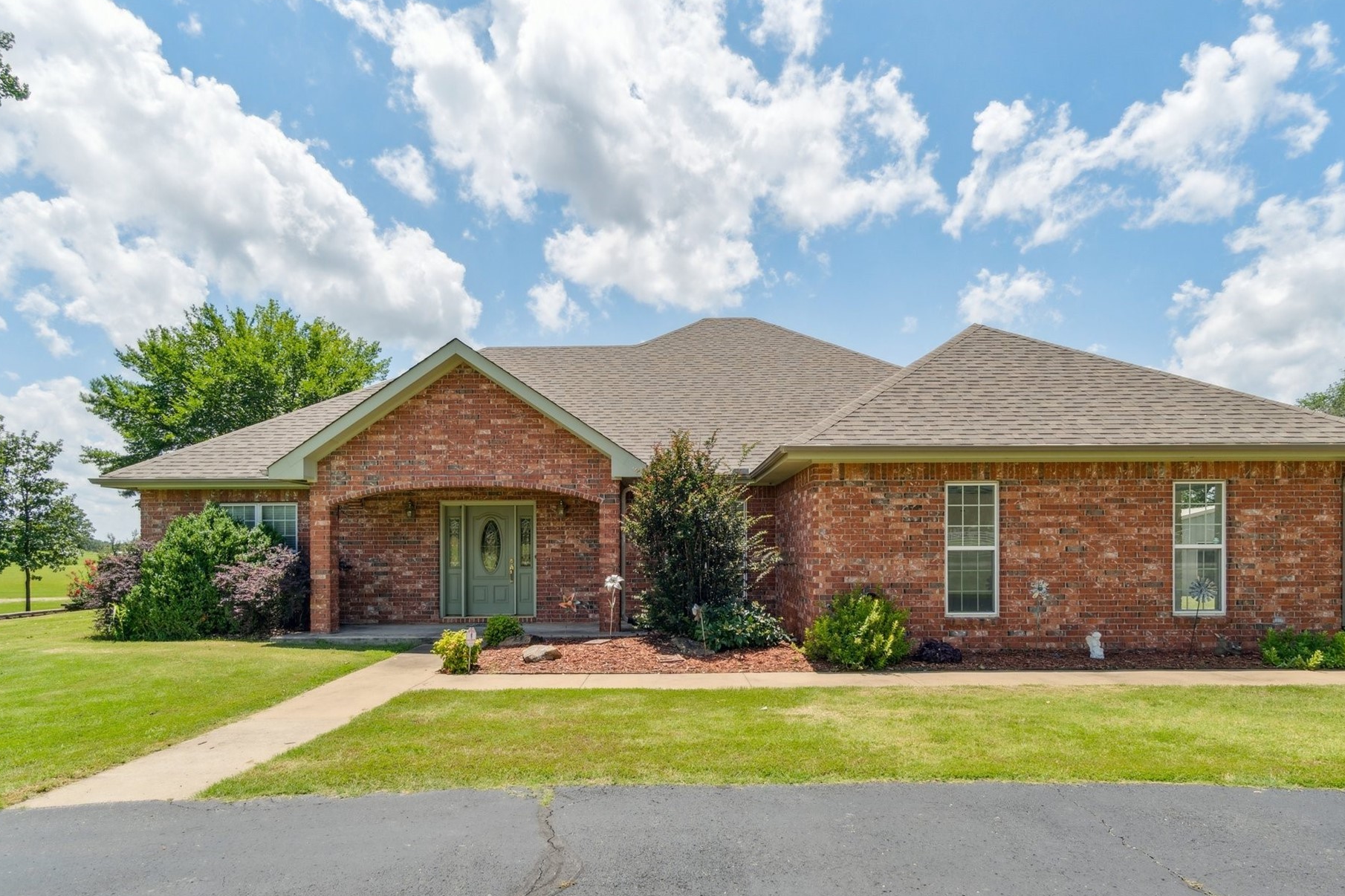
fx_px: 693
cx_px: 736
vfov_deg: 65.7
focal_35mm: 19
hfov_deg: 88.0
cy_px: 440
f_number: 8
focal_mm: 11
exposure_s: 1/500
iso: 100
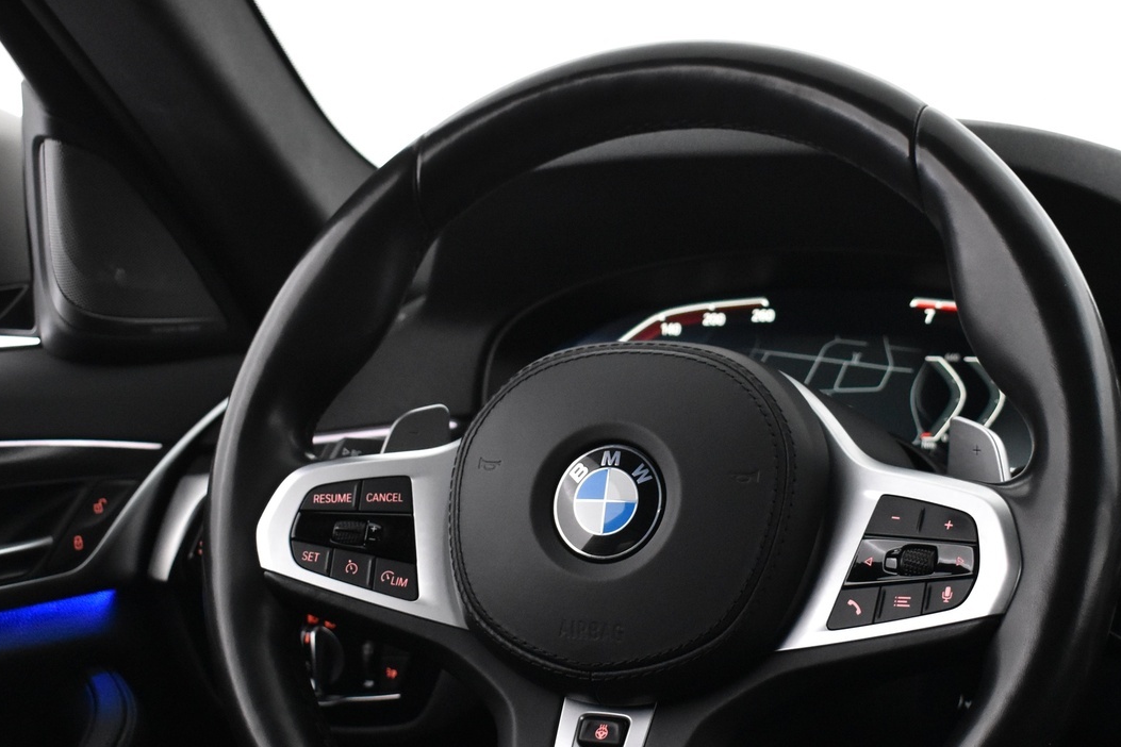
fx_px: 1868
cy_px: 504
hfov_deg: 33.4
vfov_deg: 22.5
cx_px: 614
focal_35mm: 60
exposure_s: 1/40
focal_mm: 26
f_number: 4
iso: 2800
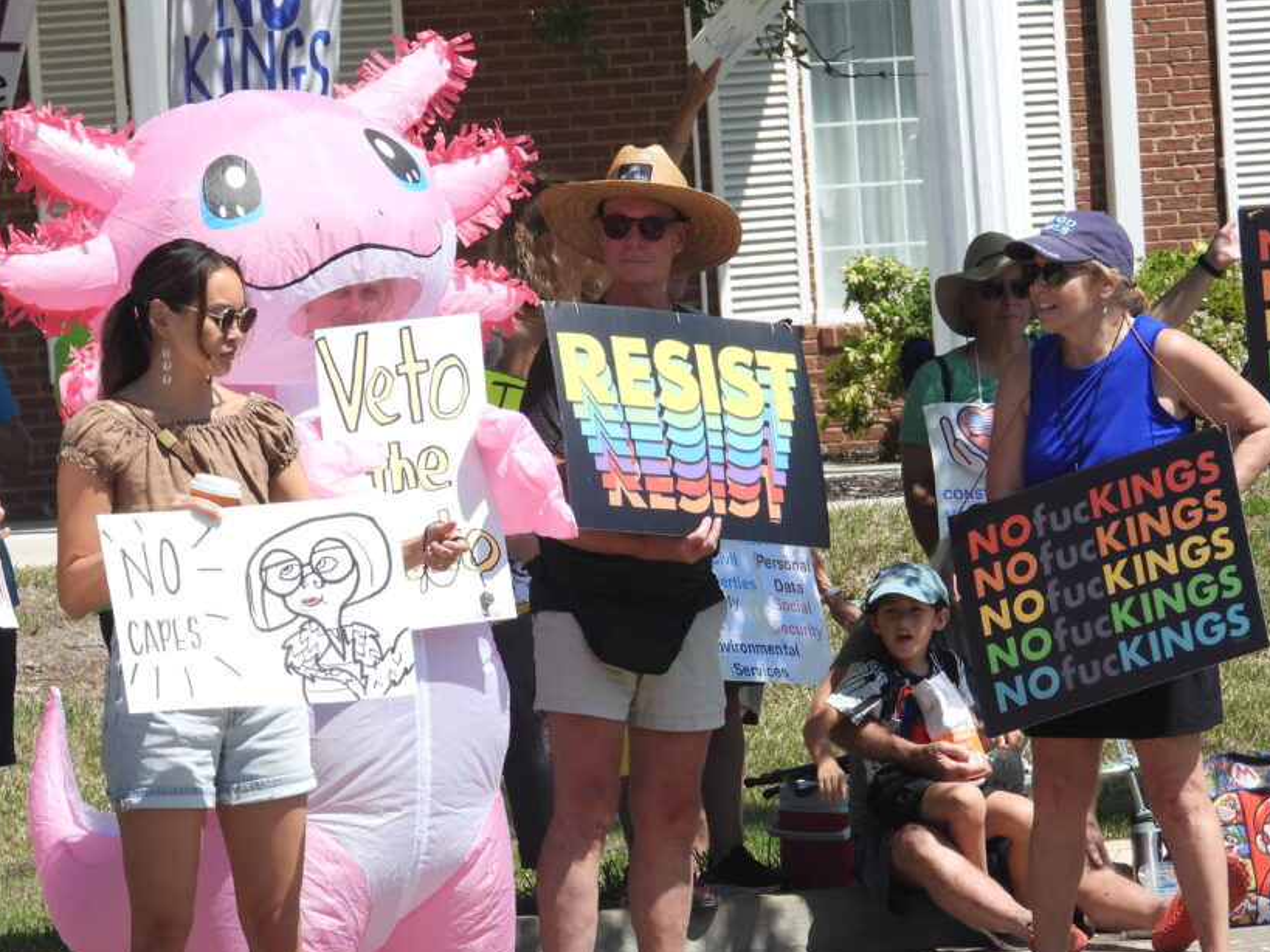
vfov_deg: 5.1
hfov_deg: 6.7
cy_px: 440
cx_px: 507
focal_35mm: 294
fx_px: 10785
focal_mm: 42.2
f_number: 4.5
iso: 100
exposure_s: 1/640
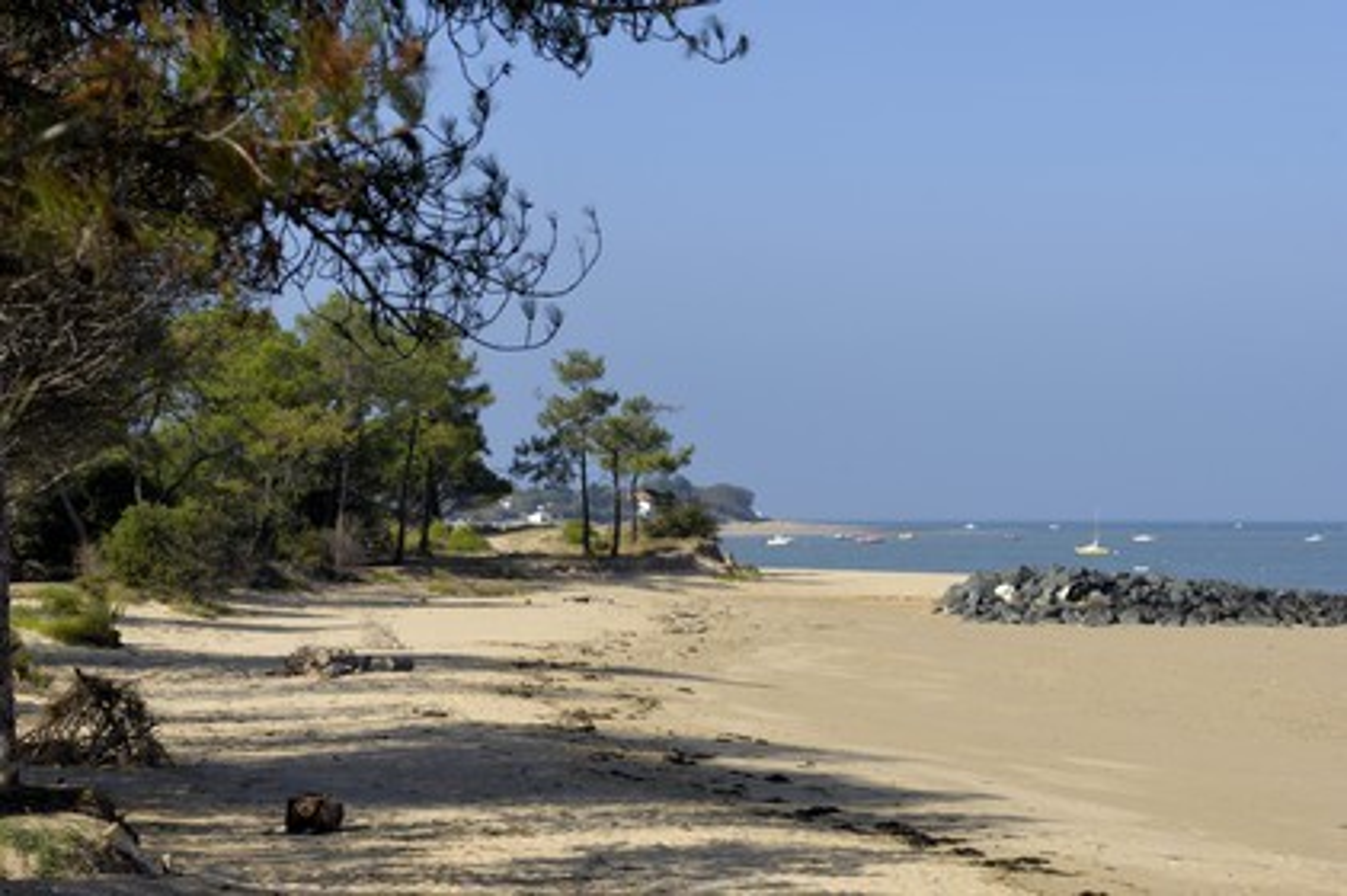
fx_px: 3926
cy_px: 448
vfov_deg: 13.0
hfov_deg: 19.5
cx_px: 674
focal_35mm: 105
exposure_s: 1/160
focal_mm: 70
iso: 100
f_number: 9.5
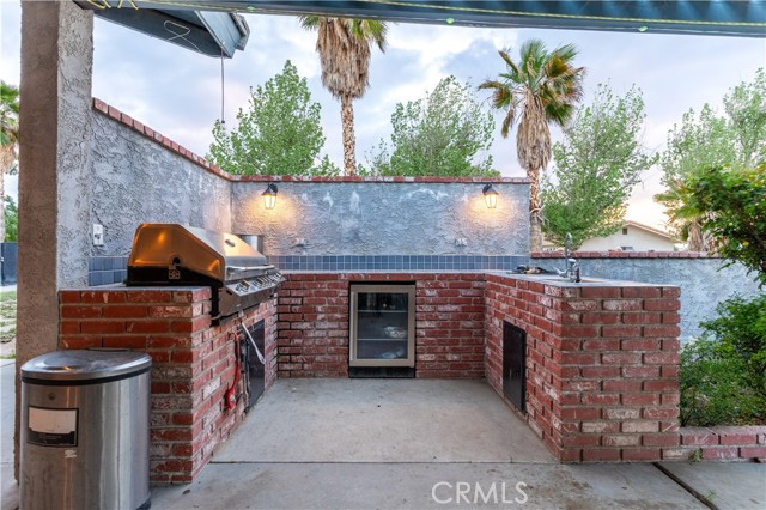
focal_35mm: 17
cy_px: 255
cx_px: 383
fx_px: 362
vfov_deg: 70.4
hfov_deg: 93.3
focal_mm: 17
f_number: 8
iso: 400
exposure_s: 1/160
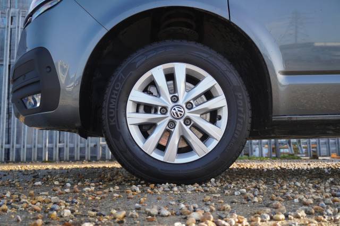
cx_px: 170
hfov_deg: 49.6
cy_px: 113
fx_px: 368
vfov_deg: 34.2
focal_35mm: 39
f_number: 4.5
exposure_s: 1/200
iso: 250
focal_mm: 26
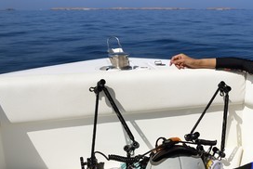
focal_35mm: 37
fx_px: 260
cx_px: 193
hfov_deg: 49.5
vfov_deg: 35.9
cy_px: 100
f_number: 6.3
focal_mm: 24
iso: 200
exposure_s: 1/2500
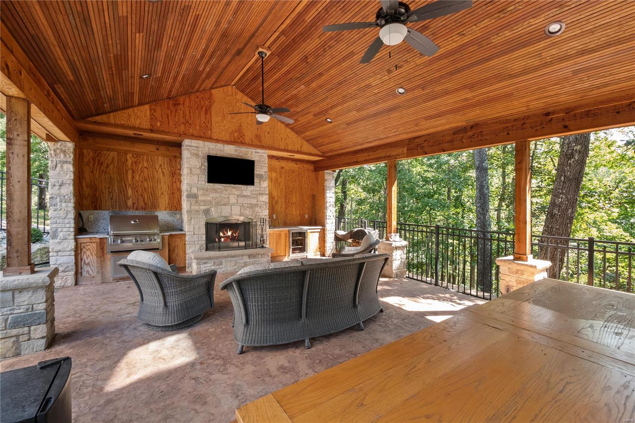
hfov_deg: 104.3
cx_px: 318
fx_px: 247
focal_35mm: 14
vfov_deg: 81.2
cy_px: 212
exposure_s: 1/6
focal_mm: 7
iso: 400
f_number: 10
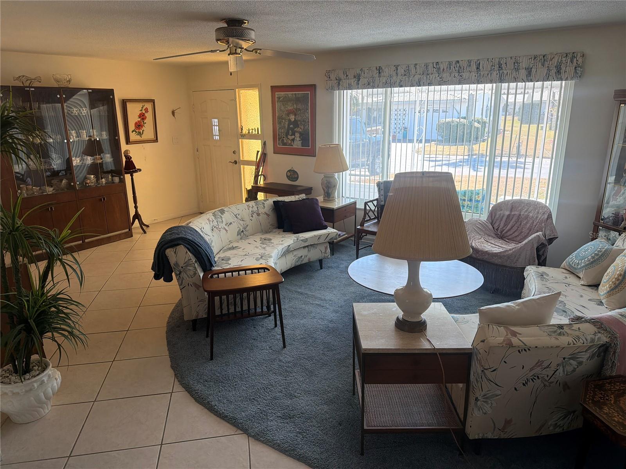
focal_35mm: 24
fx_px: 434
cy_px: 234
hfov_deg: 71.6
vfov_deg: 56.8
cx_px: 313
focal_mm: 6.76
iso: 125
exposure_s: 1/210
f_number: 1.78
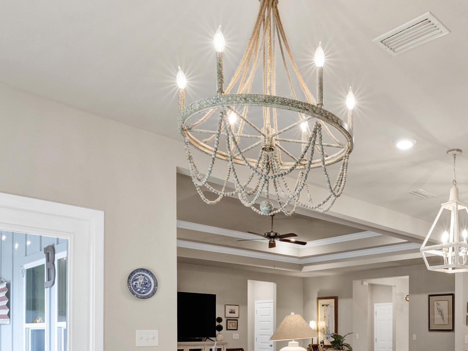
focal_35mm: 34
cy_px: 329
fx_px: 460
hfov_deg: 51.3
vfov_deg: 38.3
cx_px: 361
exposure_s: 1/4
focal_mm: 14
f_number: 11
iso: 400
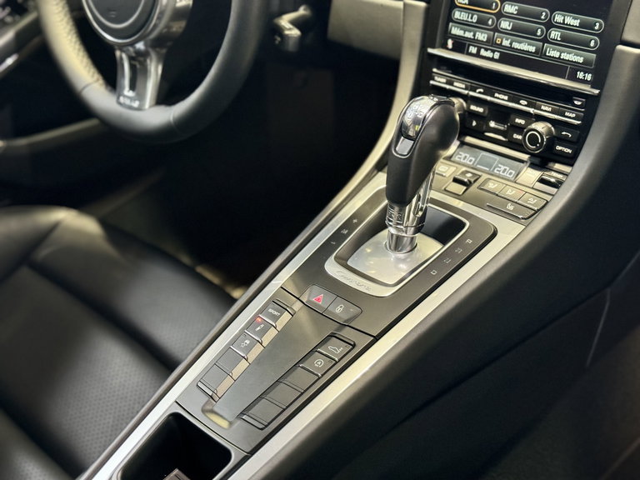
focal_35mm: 48
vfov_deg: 30.3
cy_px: 240
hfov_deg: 39.7
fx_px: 887
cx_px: 320
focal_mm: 6.86
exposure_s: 1/25
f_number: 1.78
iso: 640
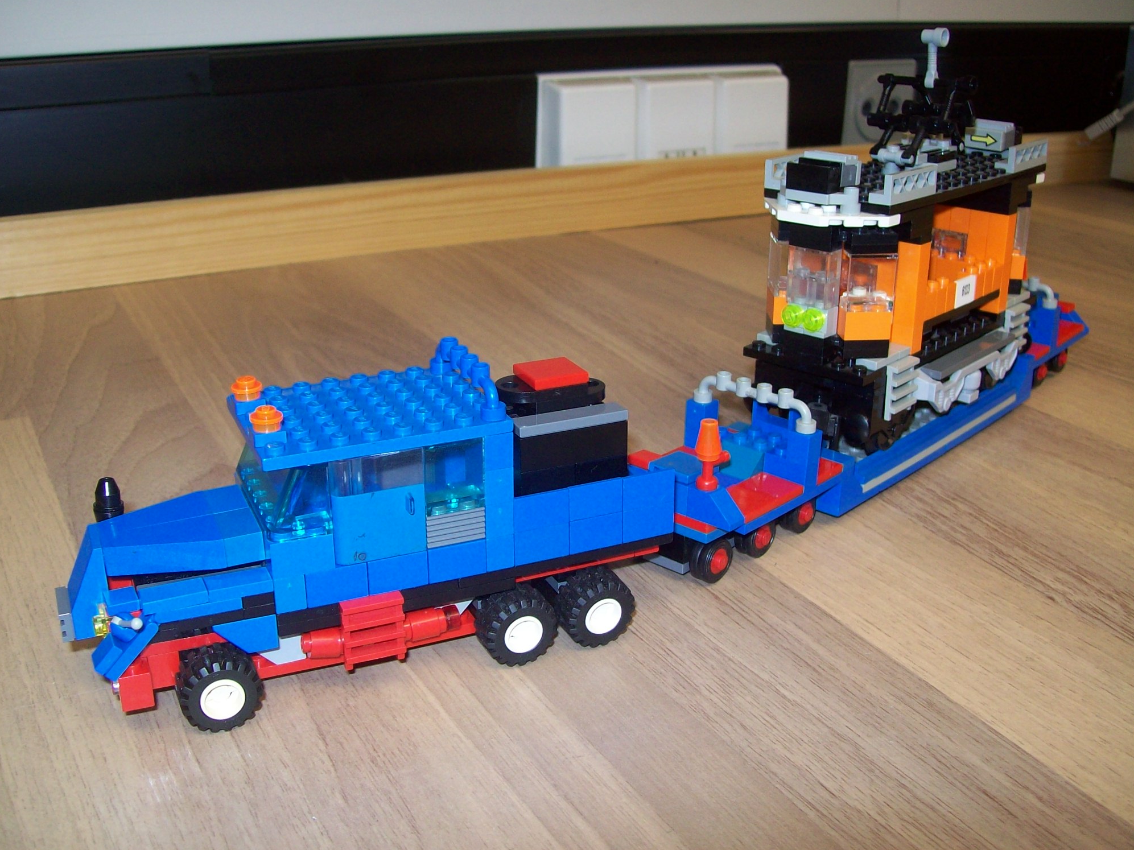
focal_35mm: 37
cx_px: 559
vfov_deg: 38.7
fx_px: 1212
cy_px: 417
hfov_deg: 50.1
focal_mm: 6
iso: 80
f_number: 2.7
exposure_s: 1/64
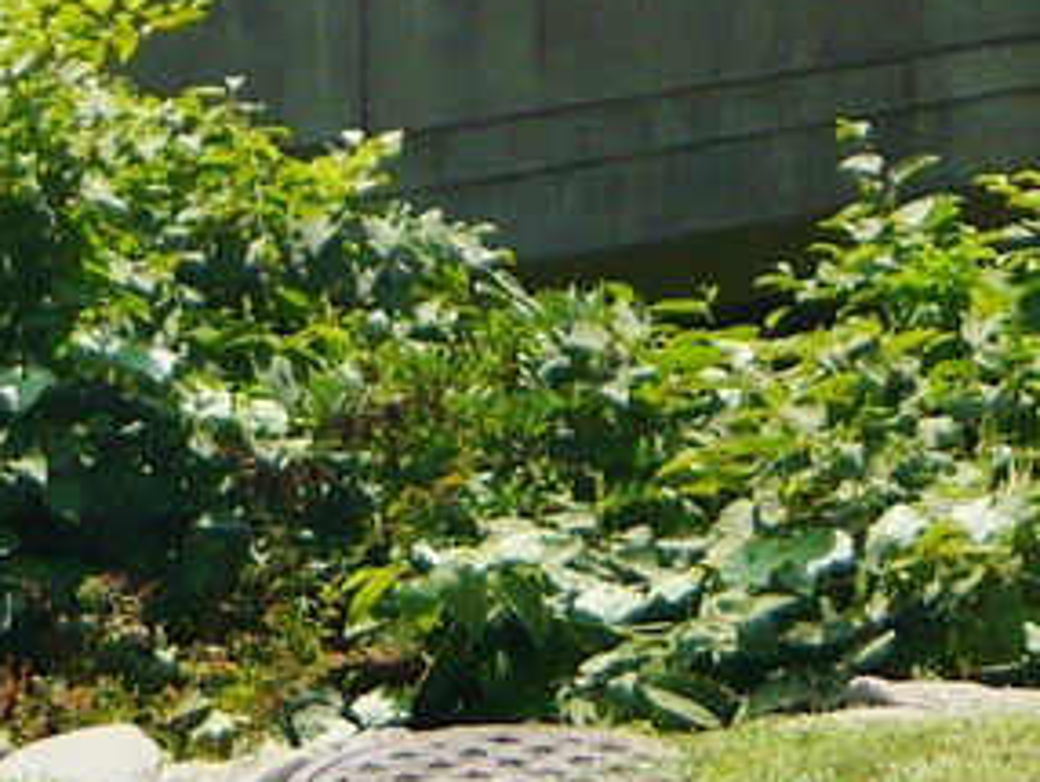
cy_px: -1022
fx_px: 4991
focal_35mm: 166
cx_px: 429
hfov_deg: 11.9
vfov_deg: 8.3
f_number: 8
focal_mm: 5.5
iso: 100
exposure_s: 1/200
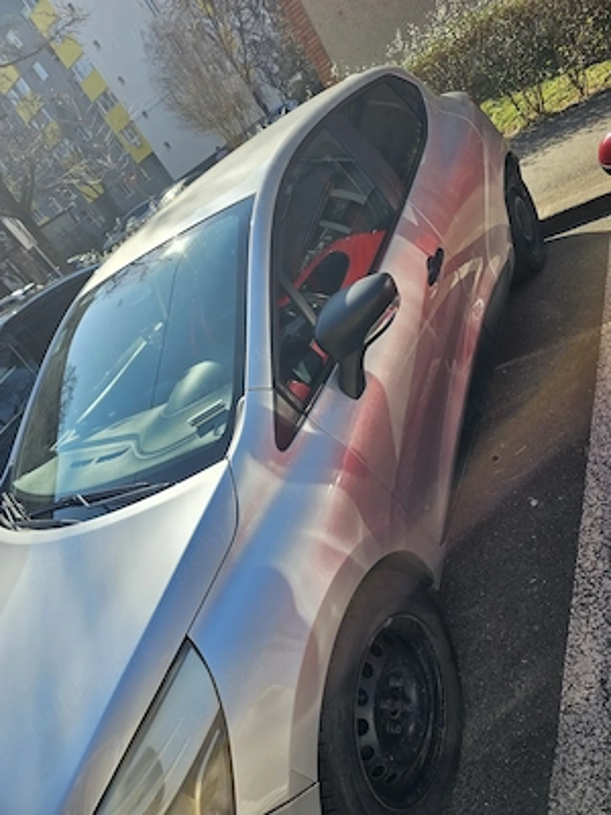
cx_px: 306
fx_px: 541
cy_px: 408
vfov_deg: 73.9
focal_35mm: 23
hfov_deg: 58.9
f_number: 1.7
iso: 10
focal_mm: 6.3
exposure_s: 1/512
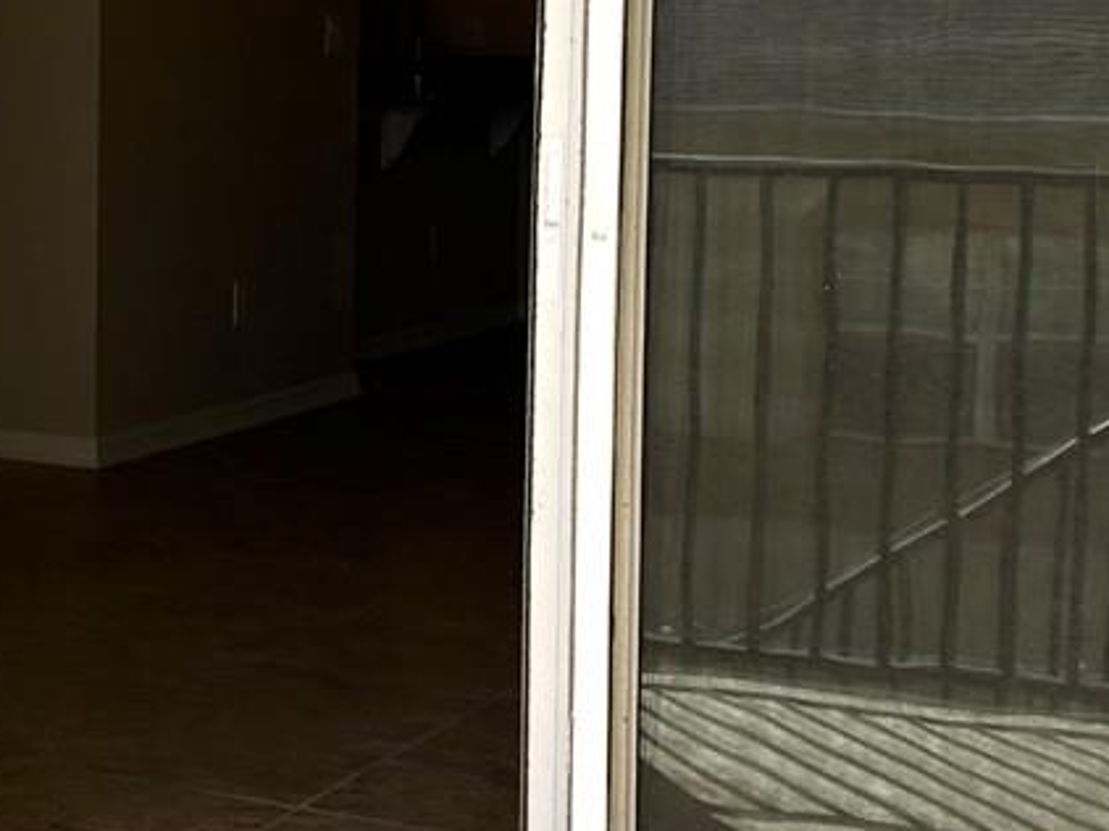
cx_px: -250
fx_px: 2914
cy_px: 163
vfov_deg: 16.1
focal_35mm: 91
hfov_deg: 20.1
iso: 80
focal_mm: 6.86
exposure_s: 1/1473
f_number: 1.78
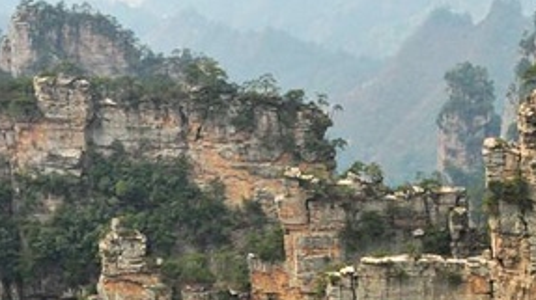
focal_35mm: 104
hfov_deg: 20.6
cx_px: 276
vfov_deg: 11.6
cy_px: 186
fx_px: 1477
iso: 200
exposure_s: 1/80
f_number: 14
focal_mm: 38
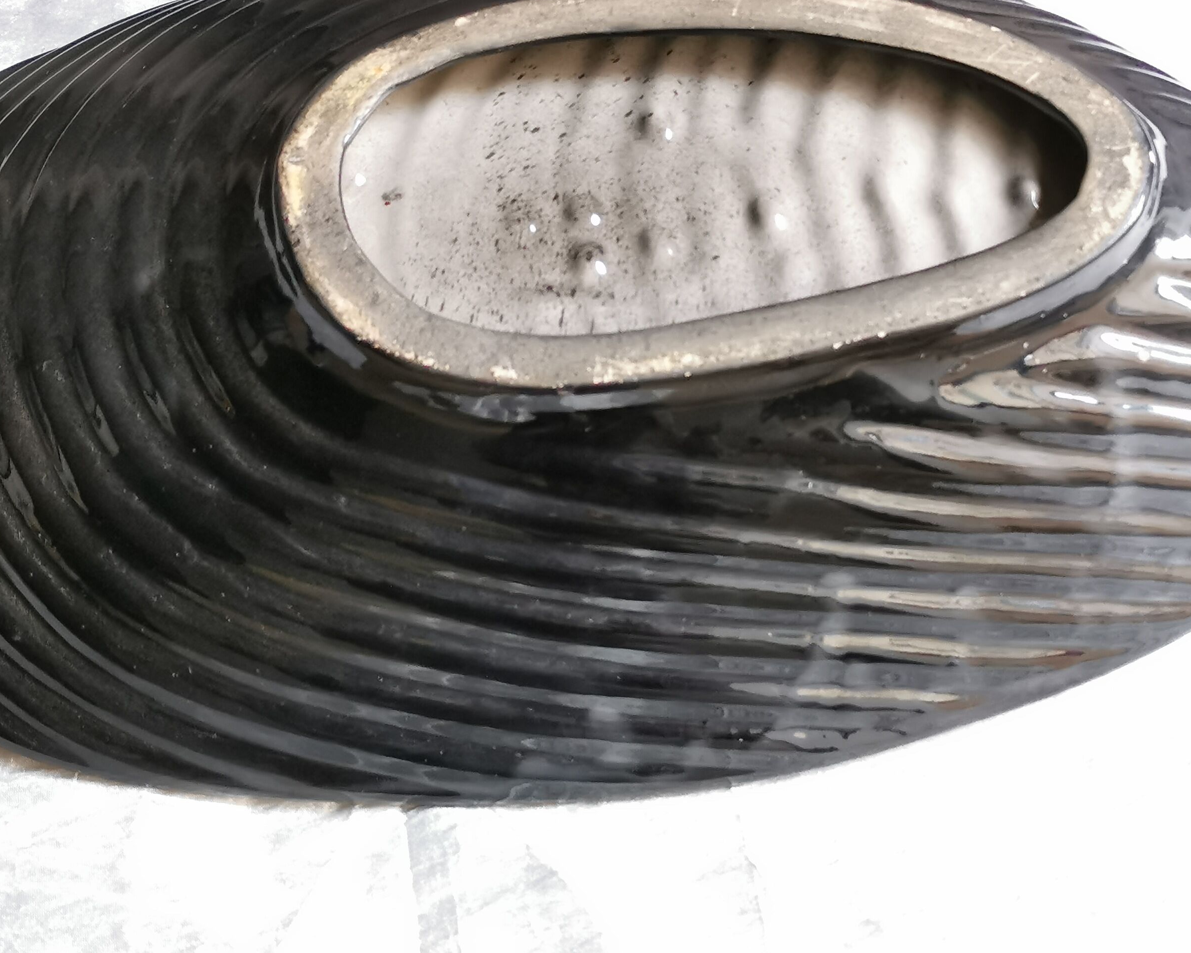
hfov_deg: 24.1
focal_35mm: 79
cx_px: 579
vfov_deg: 19.4
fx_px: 2785
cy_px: 352
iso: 320
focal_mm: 5.58
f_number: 1.8
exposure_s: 1/50
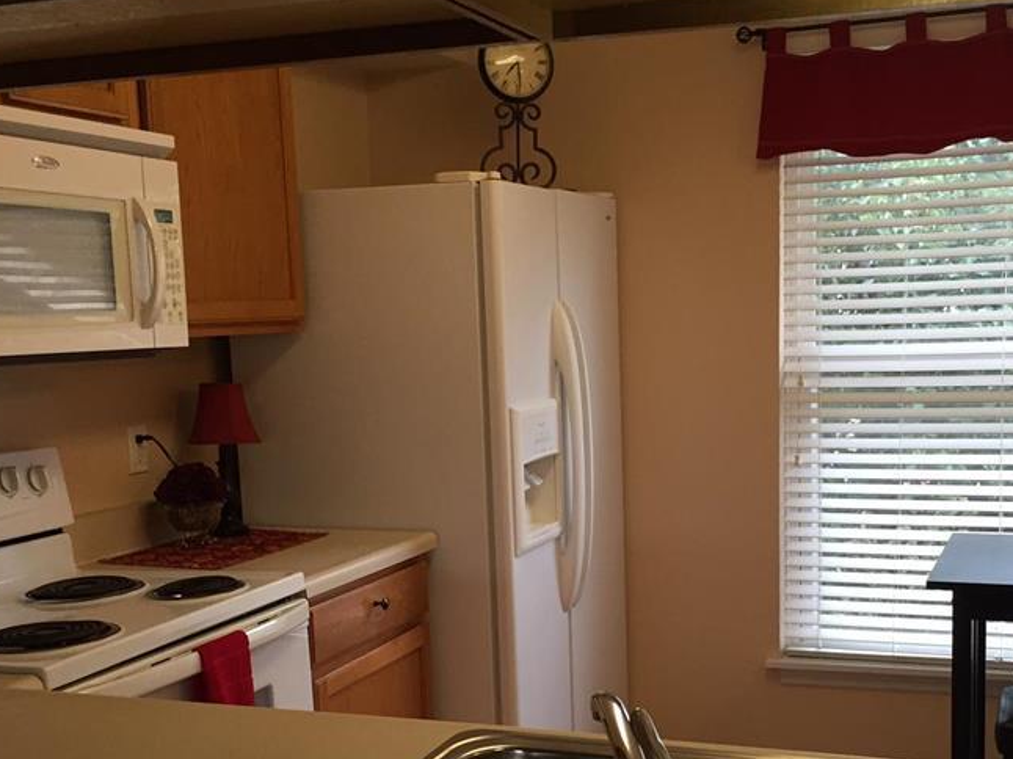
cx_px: 580
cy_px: 535
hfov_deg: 41.2
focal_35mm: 46
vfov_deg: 31.1
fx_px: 1346
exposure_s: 1/30
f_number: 2.2
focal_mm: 4.15
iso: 50
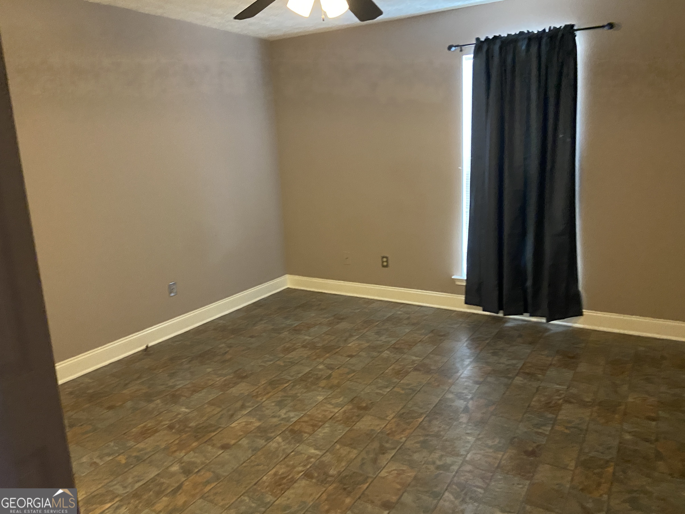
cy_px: 257
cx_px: 342
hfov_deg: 67.3
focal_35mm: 26
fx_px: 515
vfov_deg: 53.1
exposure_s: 1/30
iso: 640
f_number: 1.8
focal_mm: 4.25
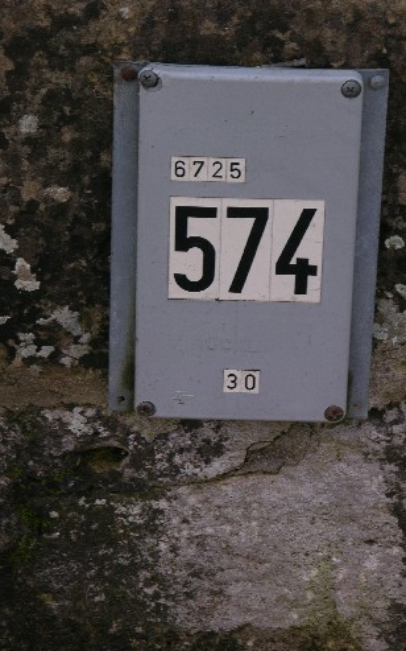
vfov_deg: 9.2
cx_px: 198
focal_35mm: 227
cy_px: 285
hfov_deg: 5.8
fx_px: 4020
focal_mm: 44.7
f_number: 5
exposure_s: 1/102
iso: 50
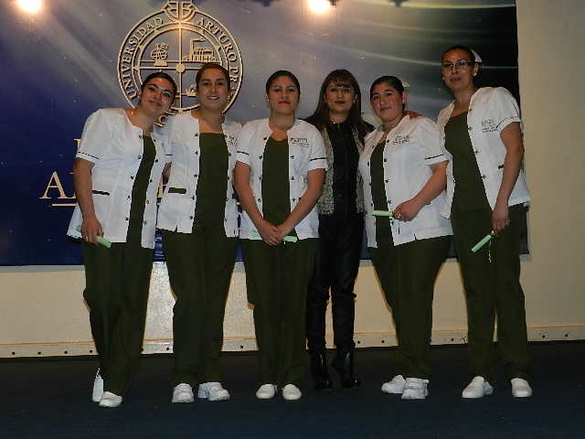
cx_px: 292
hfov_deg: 36.2
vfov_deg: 27.5
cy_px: 220
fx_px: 896
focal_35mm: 53
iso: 250
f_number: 4.4
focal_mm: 9.4
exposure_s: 1/30
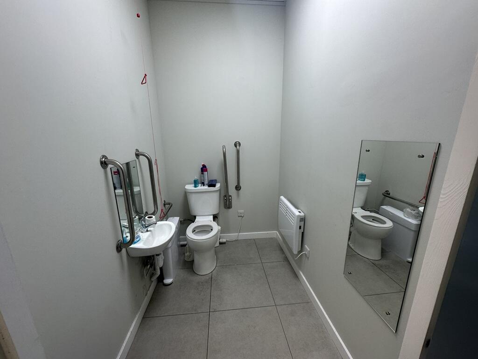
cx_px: 239
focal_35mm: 14
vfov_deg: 85.7
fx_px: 193
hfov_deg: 102.1
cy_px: 180
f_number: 2.2
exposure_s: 1/100
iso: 100
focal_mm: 2.22
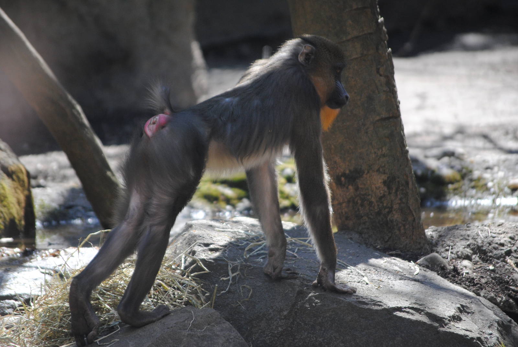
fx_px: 3782
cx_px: 259
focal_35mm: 262
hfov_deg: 7.8
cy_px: 174
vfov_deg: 5.2
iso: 400
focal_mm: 175
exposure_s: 1/250
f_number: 5.3
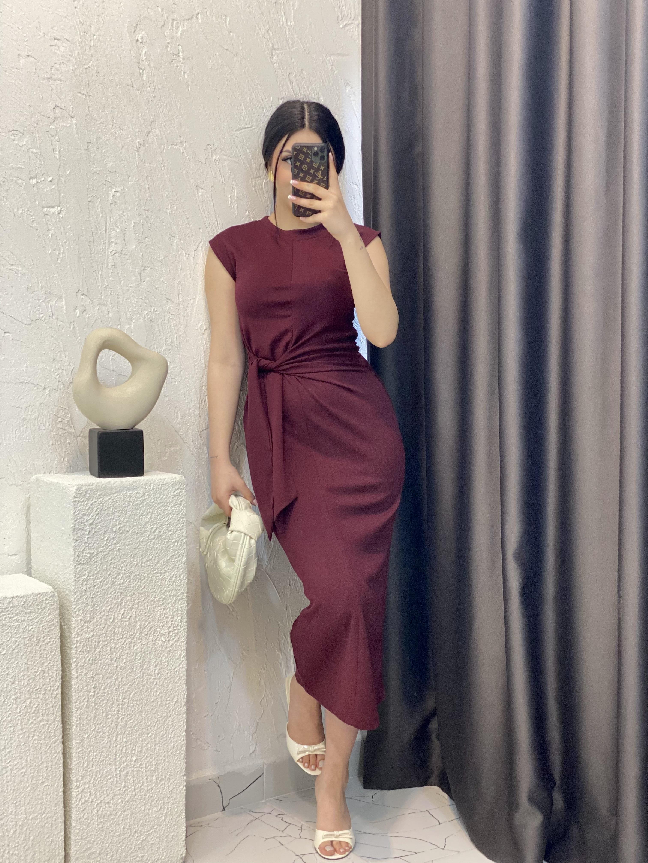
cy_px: 432
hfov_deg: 28.0
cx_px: 324
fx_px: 1298
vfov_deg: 36.8
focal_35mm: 52
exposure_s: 1/100
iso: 160
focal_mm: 6
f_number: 2
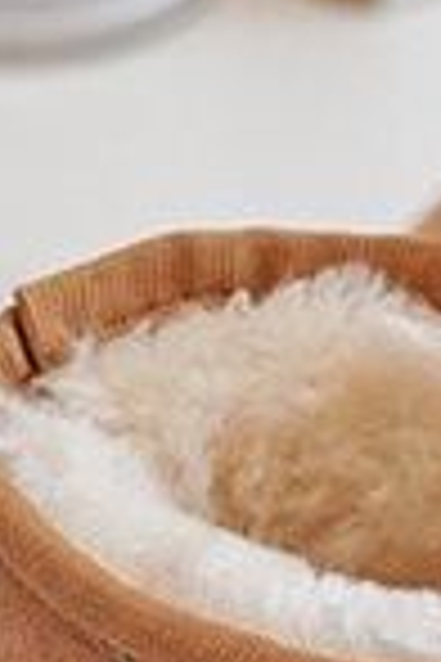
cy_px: 558
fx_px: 4299
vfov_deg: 8.8
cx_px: 900
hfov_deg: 5.7
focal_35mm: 234
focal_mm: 46
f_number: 4
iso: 500
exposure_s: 1/100
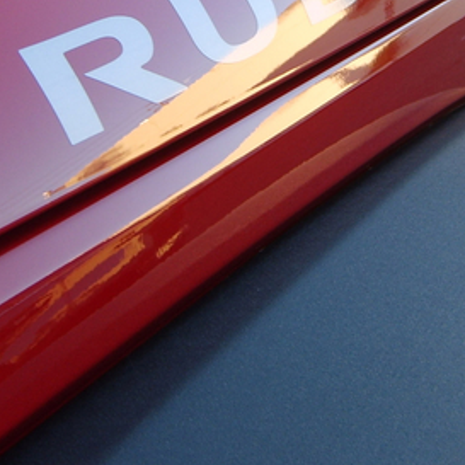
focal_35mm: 86
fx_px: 1307
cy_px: 0
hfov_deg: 20.1
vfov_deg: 19.6
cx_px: 334
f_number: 2.8
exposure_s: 1/60
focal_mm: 5.8
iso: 50
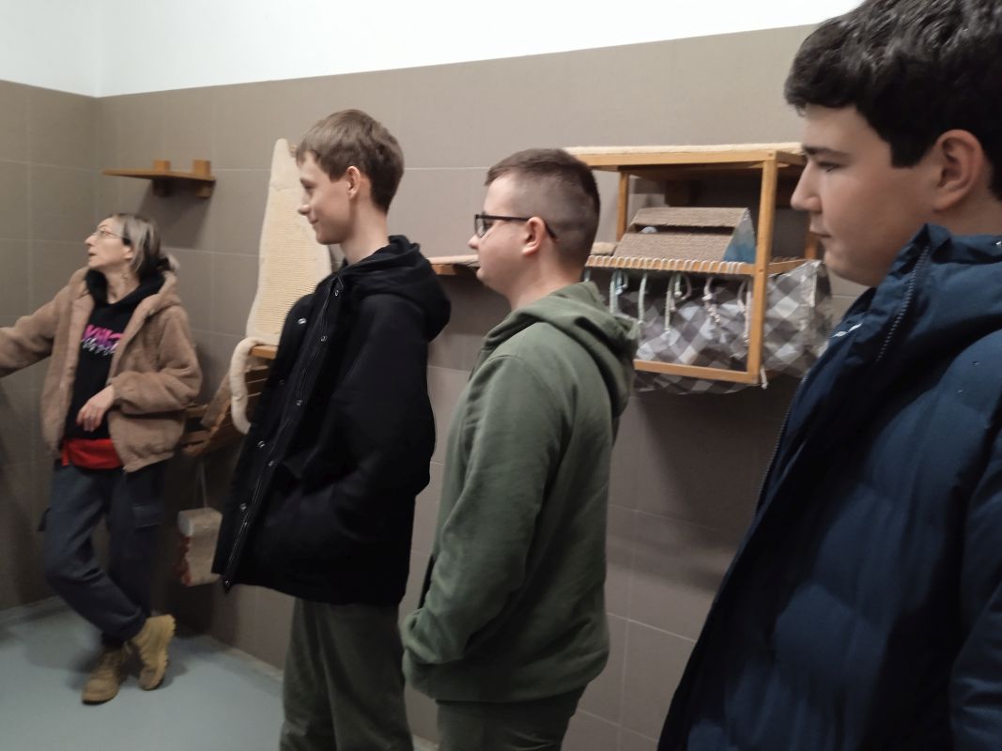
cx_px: 501
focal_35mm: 28
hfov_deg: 63.4
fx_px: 810
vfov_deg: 49.7
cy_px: 376
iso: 1094
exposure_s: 1/20
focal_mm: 3.43
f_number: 2.2
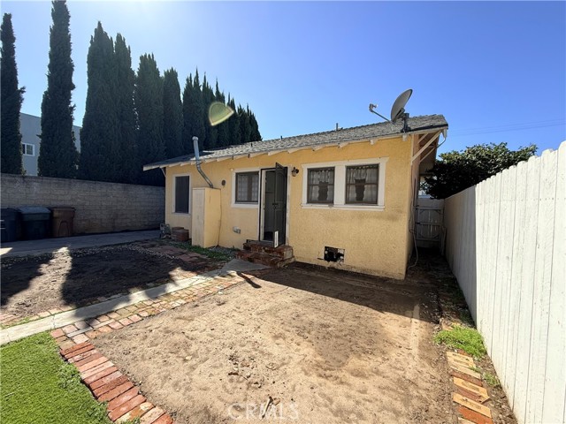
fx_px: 229
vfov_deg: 85.7
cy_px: 212
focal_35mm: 14
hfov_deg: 102.1
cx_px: 283
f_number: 2.2
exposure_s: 1/1050
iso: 50
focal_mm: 2.22
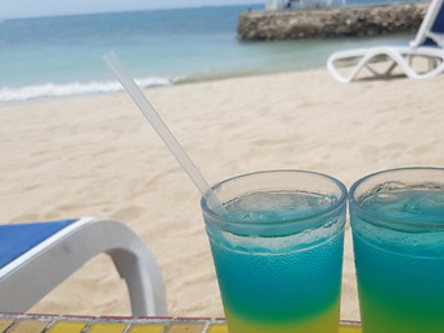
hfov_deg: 46.0
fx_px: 513
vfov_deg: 35.9
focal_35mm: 40
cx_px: 298
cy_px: 193
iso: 50
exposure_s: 1/4144
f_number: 1.7
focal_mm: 4.2
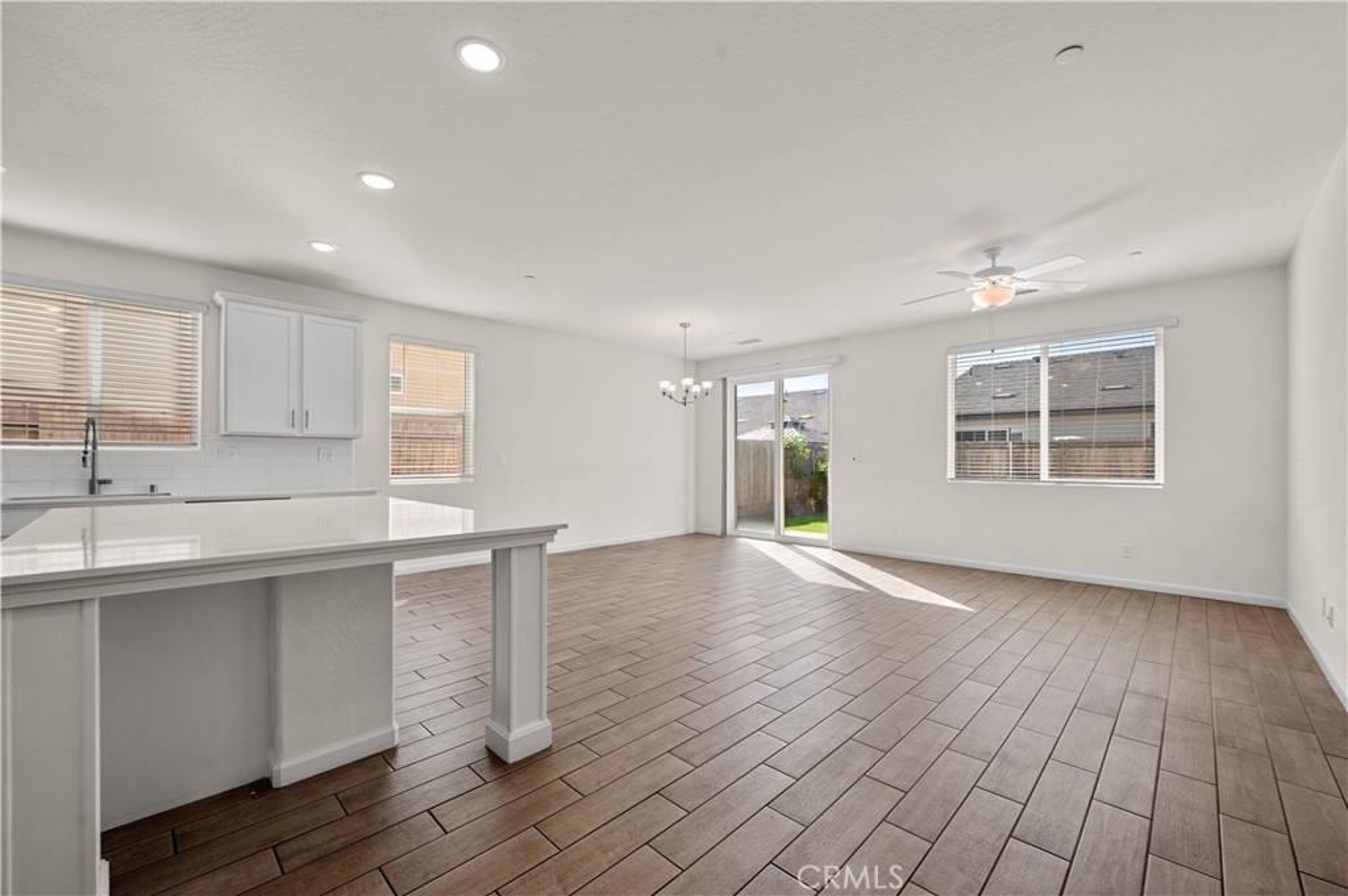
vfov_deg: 81.1
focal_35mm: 14
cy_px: 448
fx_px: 524
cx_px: 674
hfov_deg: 104.3
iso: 250
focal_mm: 14
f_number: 9
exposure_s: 1/50
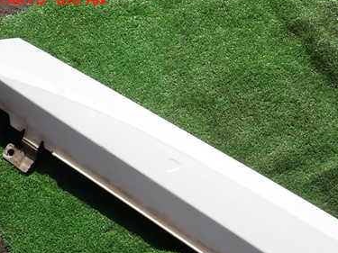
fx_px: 390
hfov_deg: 46.4
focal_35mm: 40
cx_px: 212
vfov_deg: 35.1
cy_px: 190
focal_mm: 4.5
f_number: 8
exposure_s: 1/200
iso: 100
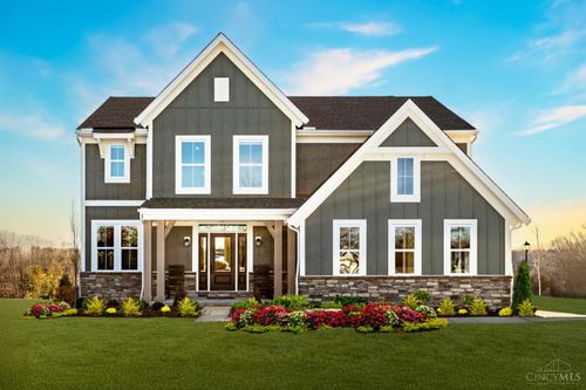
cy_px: 195
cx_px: 293
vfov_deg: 43.6
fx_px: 488
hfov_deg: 61.9
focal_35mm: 30
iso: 100
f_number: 11
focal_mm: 30
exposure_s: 1/800
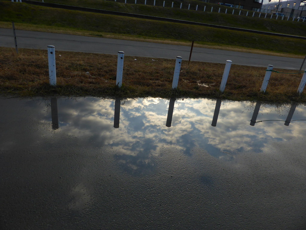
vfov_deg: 56.8
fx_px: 212
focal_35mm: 24
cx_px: 153
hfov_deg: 71.6
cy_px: 115
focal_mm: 4.3
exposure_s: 1/400
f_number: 5
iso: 100
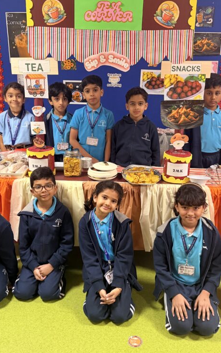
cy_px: 175
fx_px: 337
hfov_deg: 36.3
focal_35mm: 35
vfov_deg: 55.3
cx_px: 116
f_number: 1.78
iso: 400
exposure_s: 1/50
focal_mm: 6.76
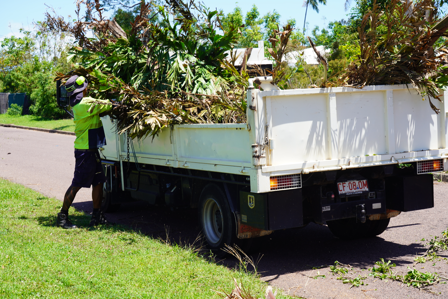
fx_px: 759
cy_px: 150
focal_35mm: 61
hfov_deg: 32.9
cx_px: 224
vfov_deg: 22.3
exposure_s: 1/160
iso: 100
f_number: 8
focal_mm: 61
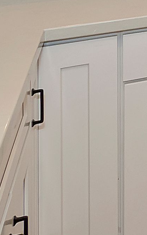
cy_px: -132
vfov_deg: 19.6
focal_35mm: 90
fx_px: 577
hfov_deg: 8.4
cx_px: 571
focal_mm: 10
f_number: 8
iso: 400
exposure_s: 1/30
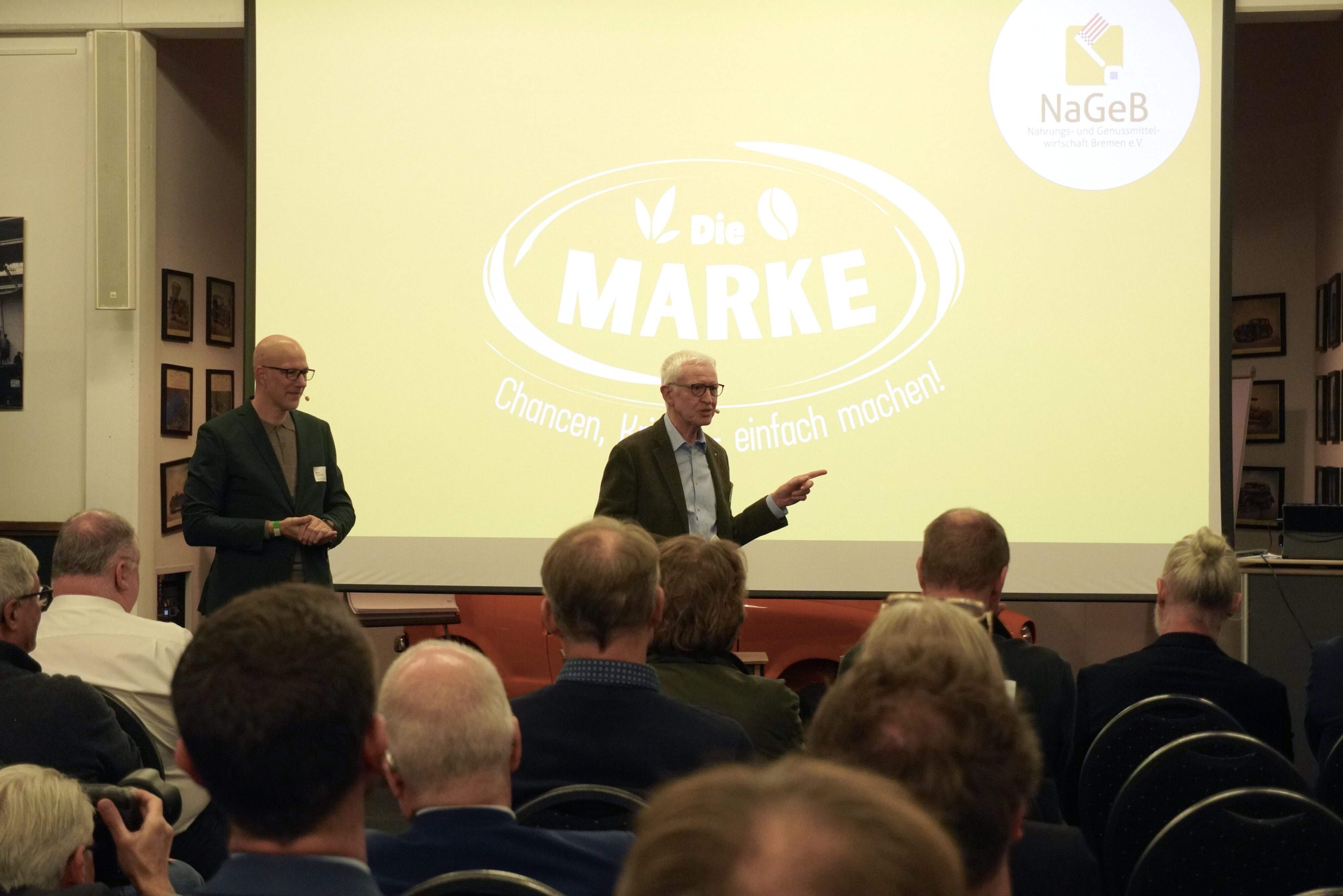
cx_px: 672
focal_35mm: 75
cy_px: 448
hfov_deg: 27.0
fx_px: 2798
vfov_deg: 18.2
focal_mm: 50
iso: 3200
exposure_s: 1/125
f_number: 5.6
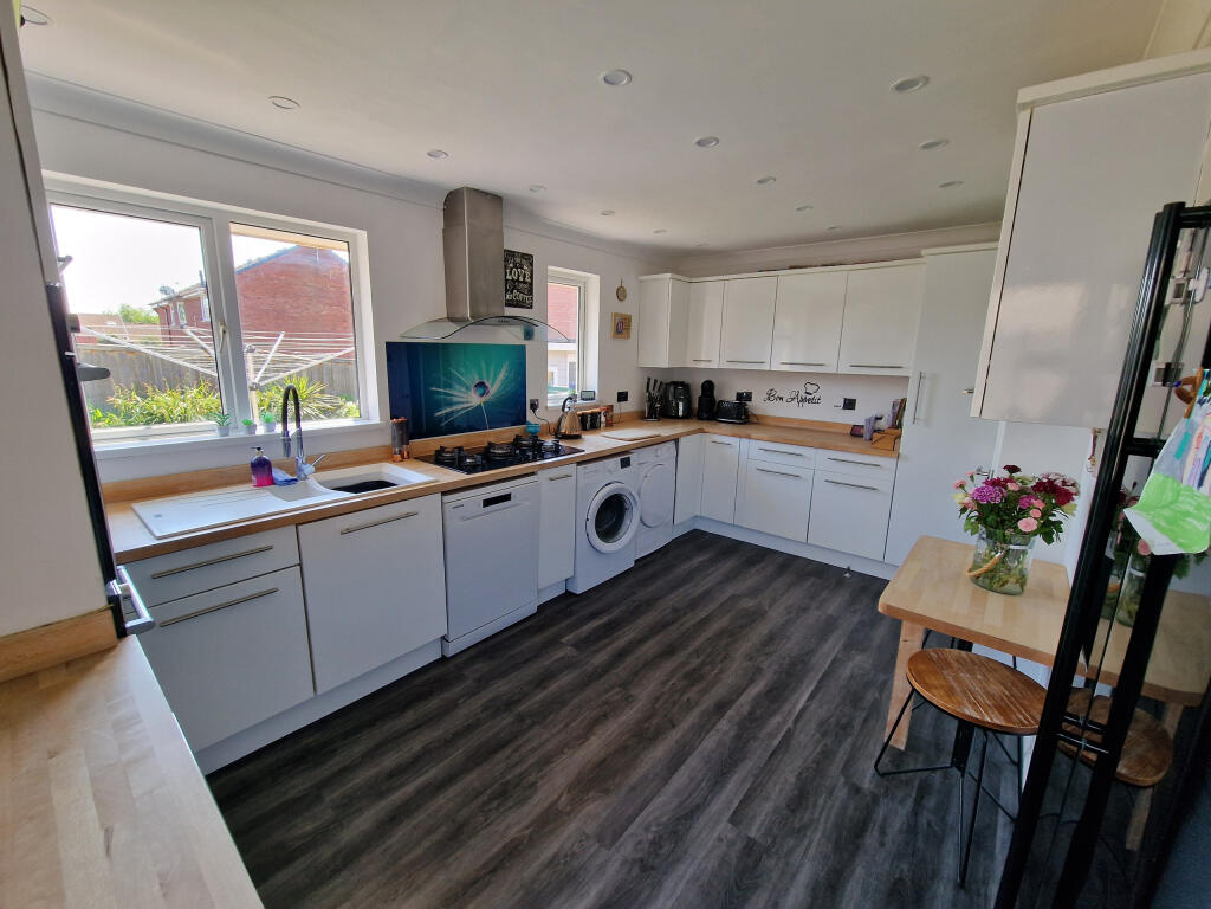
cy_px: 454
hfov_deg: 106.2
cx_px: 606
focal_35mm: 13
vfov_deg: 89.9
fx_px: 455
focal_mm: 2.2
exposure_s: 1/100
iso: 64
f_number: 2.2
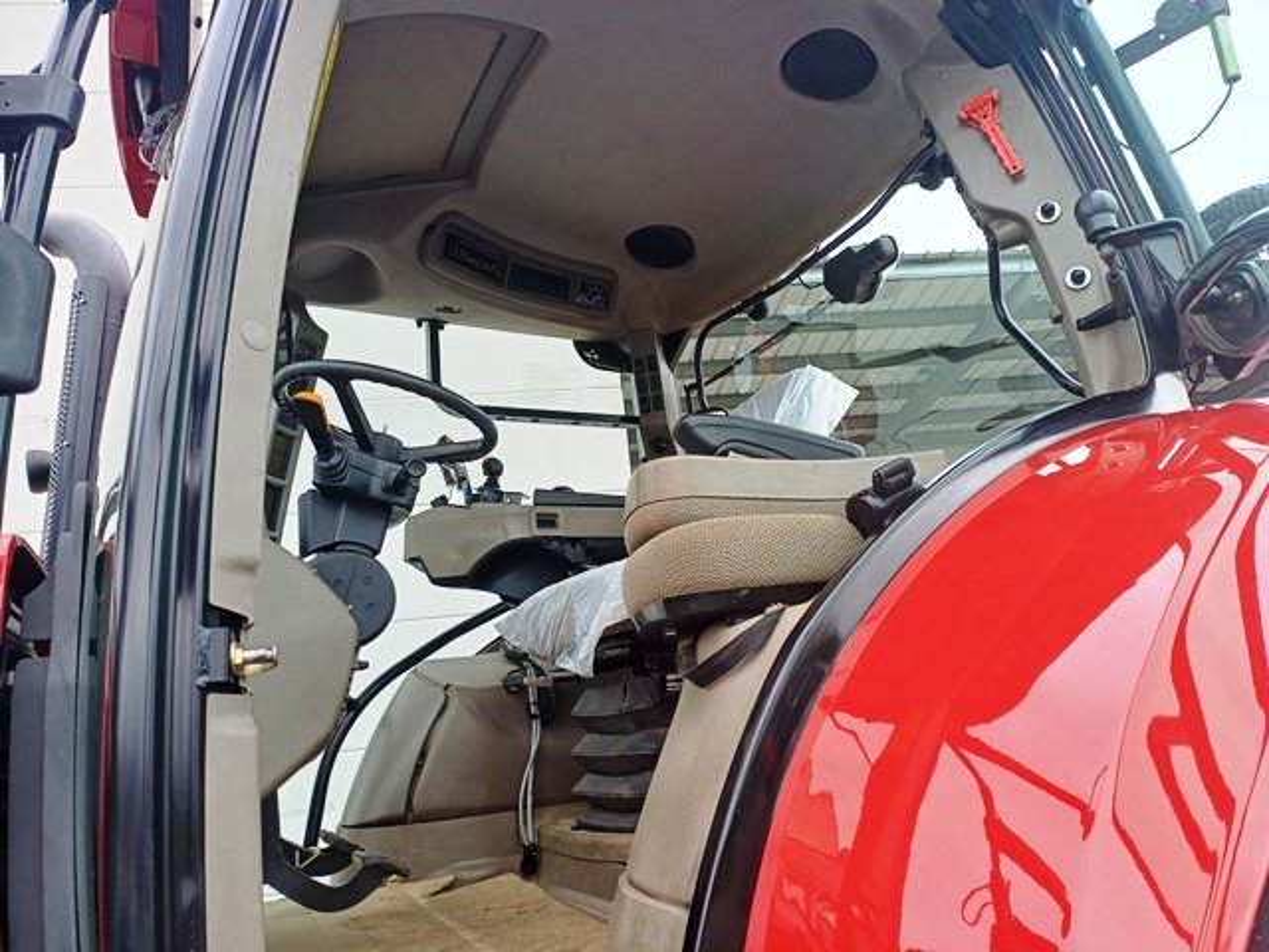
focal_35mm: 25
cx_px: 634
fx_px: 916
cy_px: 476
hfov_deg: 69.4
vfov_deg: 54.9
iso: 50
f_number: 1.8
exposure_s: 1/146
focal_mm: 4.65
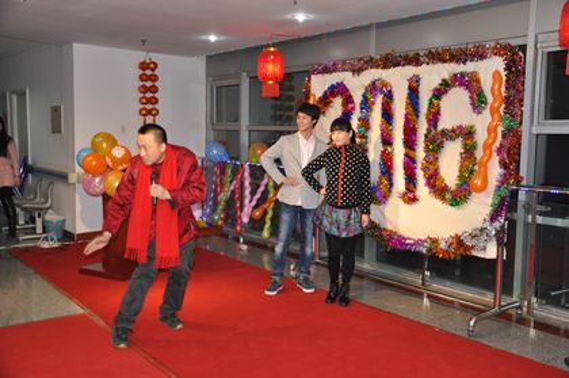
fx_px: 568
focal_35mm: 36
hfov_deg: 53.2
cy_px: 189
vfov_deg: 36.8
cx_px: 284
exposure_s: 1/60
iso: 400
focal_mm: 24
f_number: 3.8
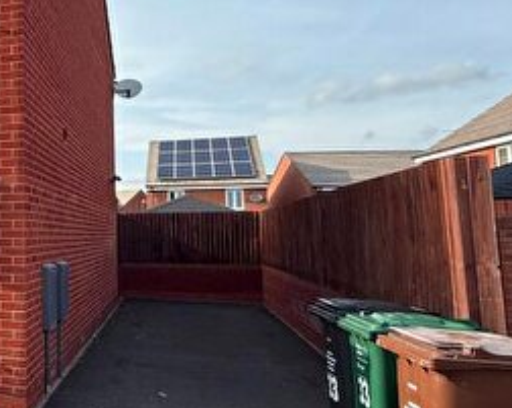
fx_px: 575
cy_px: 174
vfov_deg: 39.0
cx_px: -30
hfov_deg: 40.3
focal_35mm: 38
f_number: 2.2
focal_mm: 2.22
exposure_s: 1/701
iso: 64
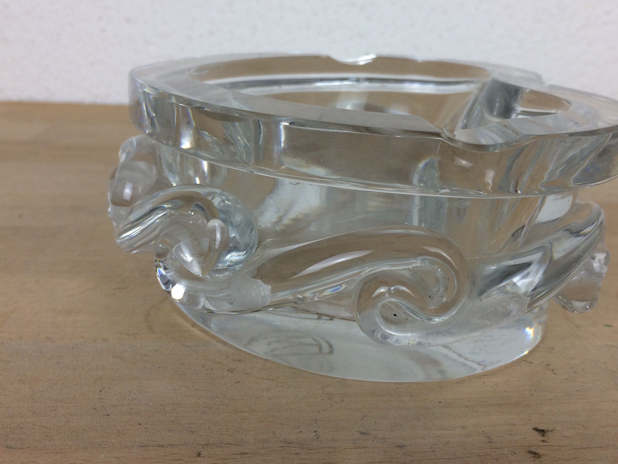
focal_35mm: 36
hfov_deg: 51.2
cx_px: 352
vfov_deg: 39.6
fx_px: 643
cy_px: 209
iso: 40
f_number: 2.2
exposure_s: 1/100
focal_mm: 4.15
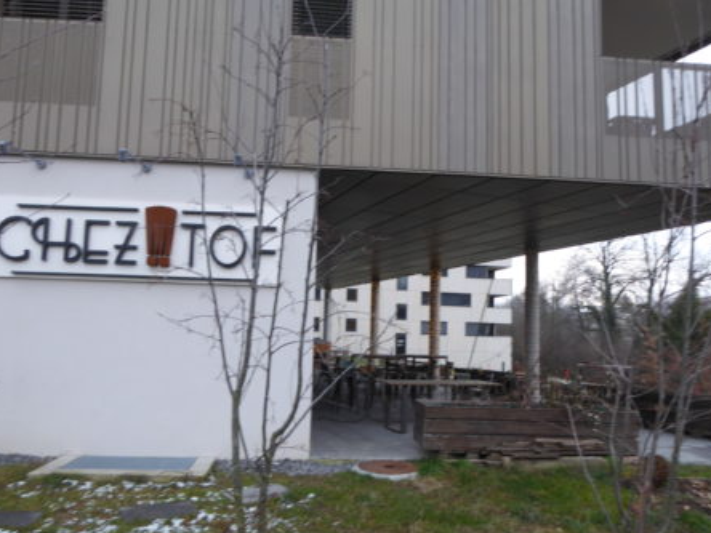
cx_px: 349
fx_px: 555
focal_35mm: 27
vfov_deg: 51.3
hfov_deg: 65.3
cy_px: 287
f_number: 3.3
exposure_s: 1/60
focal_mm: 4.3
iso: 100
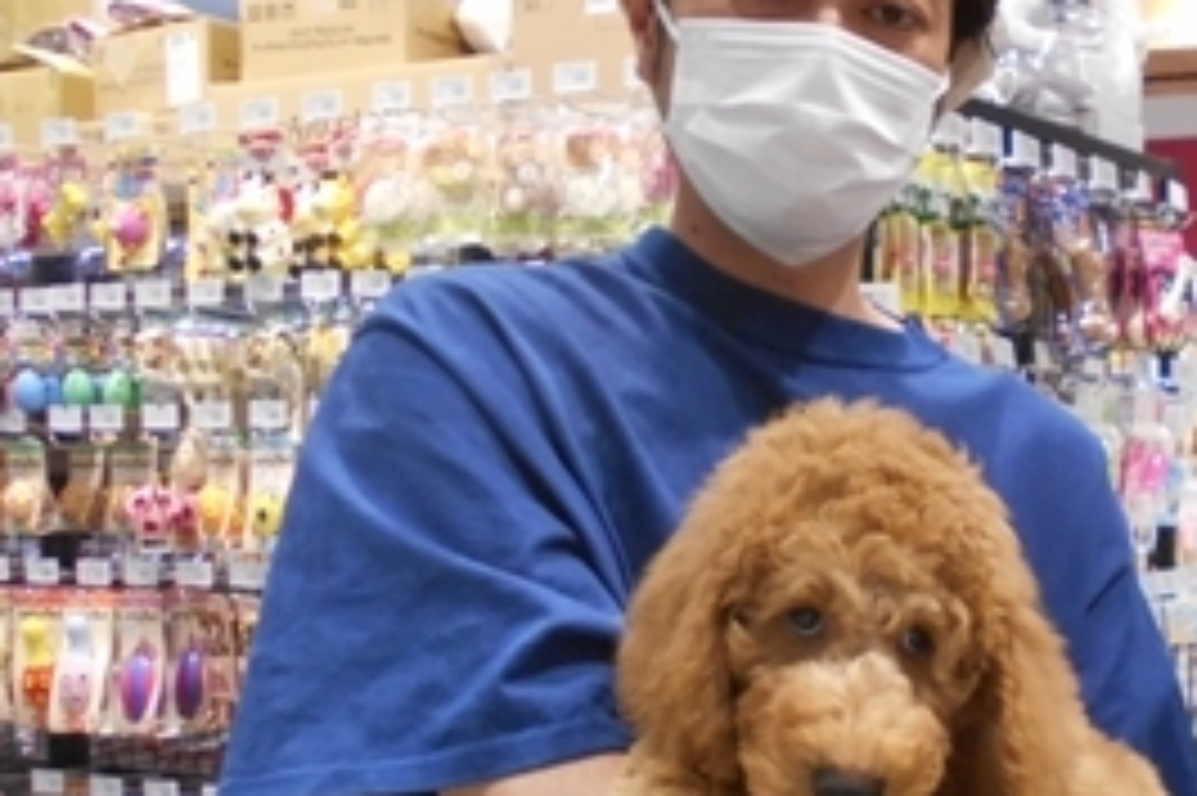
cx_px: 1089
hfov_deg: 31.3
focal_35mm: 61
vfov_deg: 22.0
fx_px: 2027
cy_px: 612
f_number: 3.2
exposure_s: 1/30
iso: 320
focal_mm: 4.6
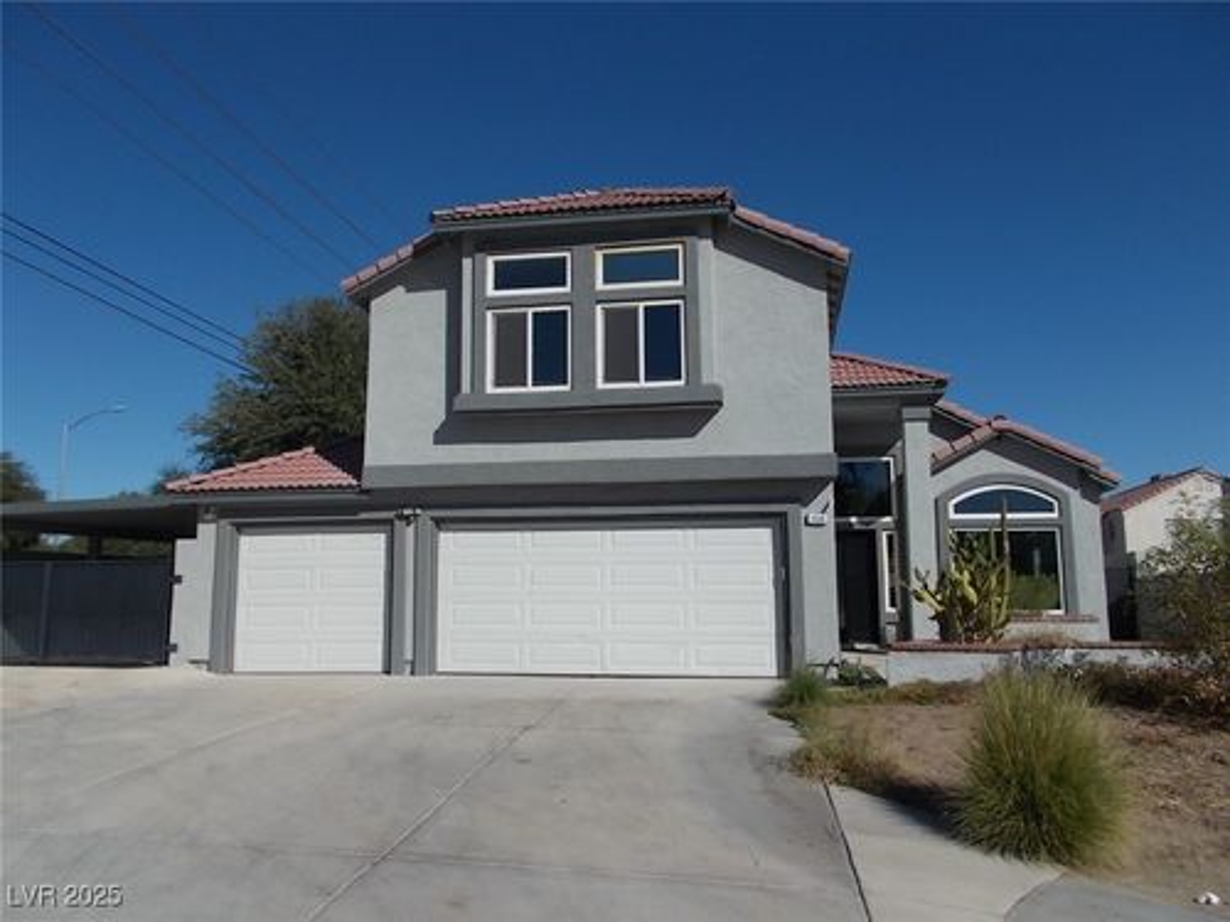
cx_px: 615
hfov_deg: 67.3
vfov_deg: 53.1
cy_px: 461
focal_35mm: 26
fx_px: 924
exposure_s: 1/320
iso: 80
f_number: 8
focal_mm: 4.6
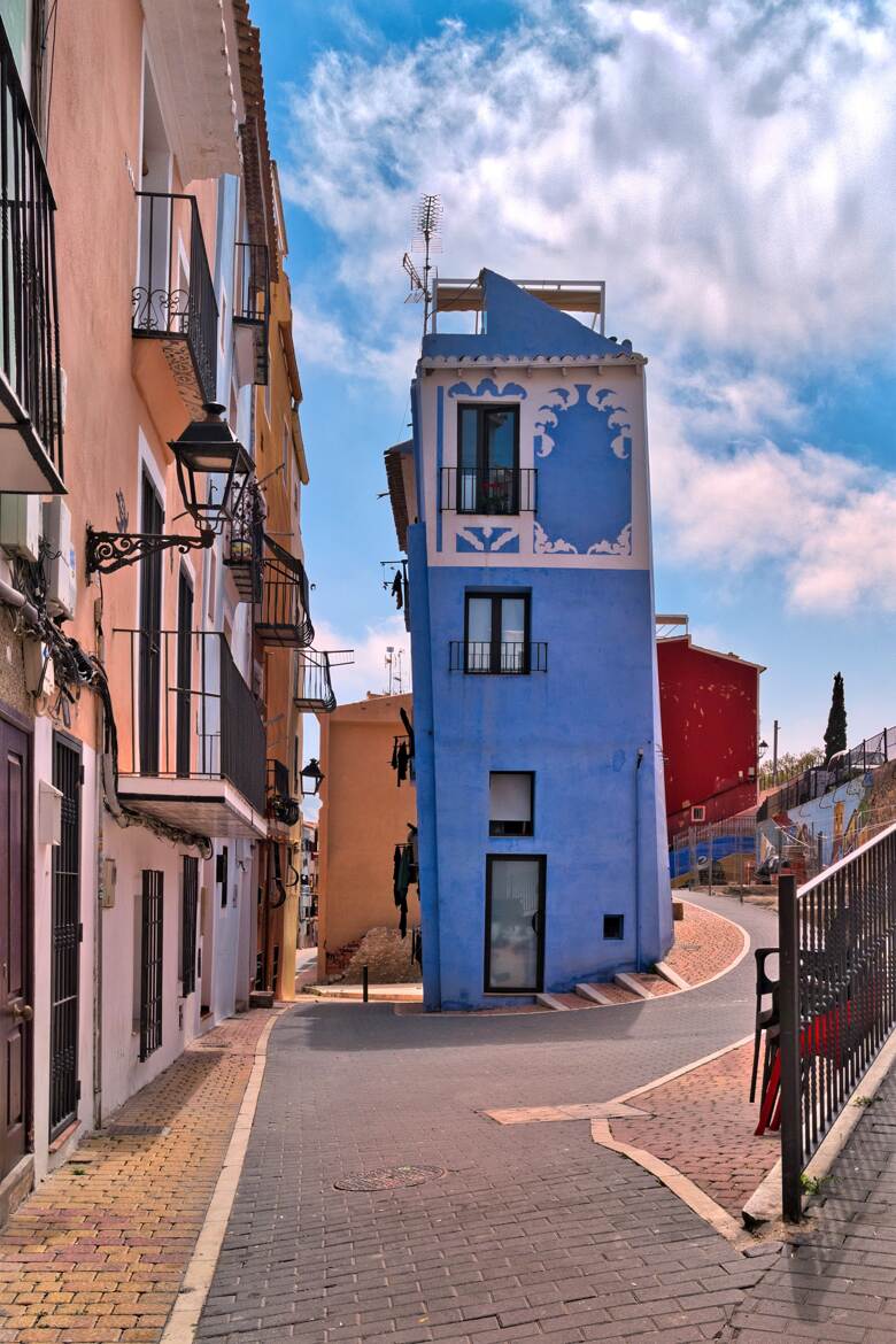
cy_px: 672
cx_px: 448
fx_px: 1269
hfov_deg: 38.9
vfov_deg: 55.8
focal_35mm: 34
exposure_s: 1/500
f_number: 8
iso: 125
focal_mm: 12.6
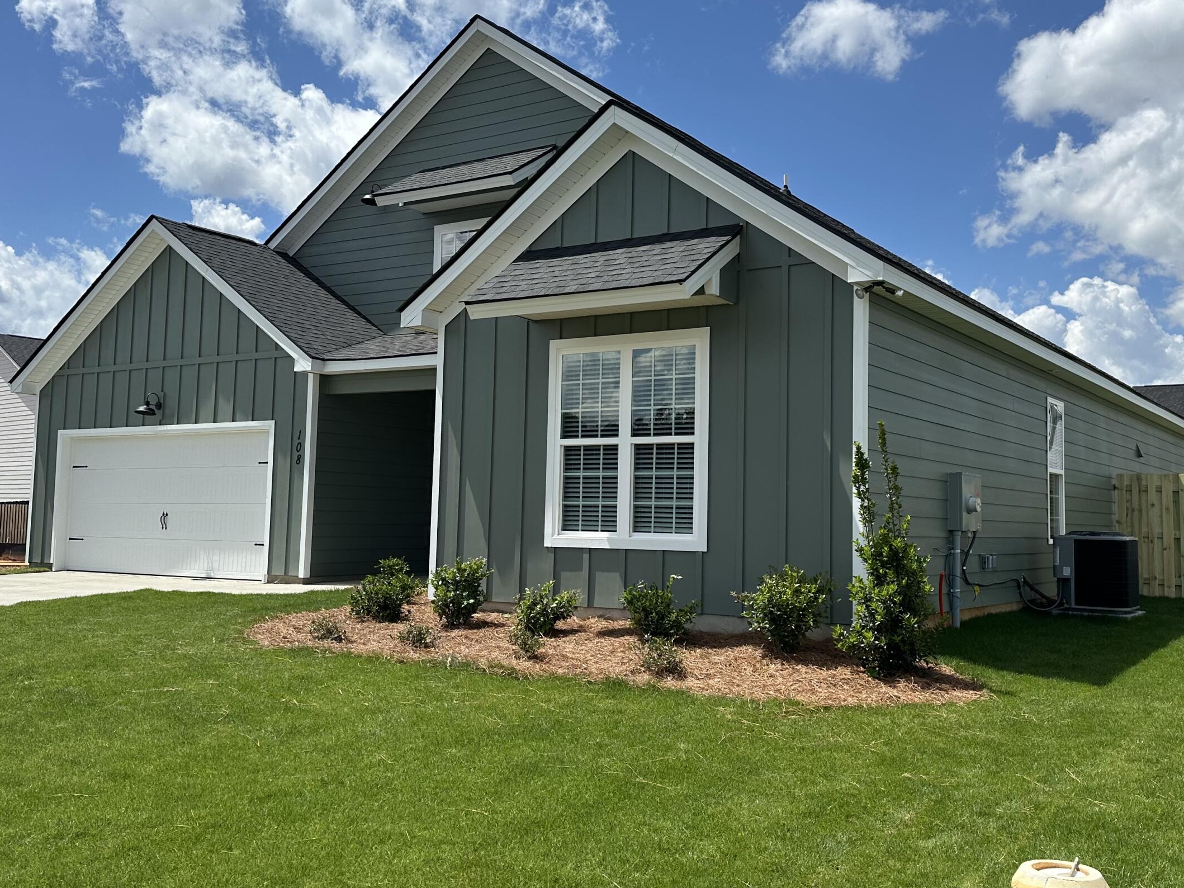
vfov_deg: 41.8
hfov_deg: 53.8
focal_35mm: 34
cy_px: 417
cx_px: 663
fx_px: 1163
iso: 80
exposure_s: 1/6623
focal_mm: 6.86
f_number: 1.78
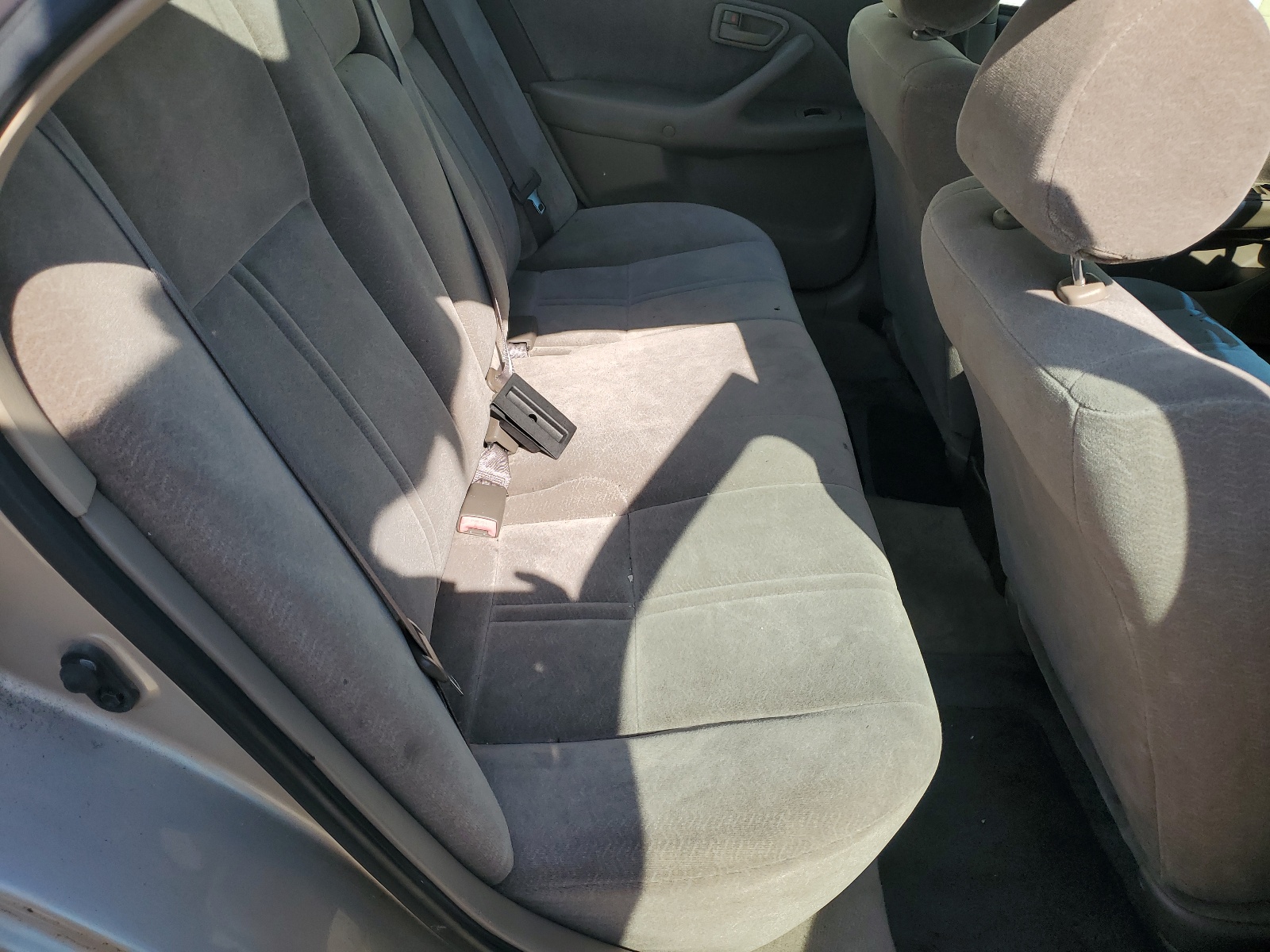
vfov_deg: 53.1
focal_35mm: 26
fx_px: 954
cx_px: 635
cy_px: 476
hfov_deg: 67.3
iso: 50
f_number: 1.5
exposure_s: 1/2000
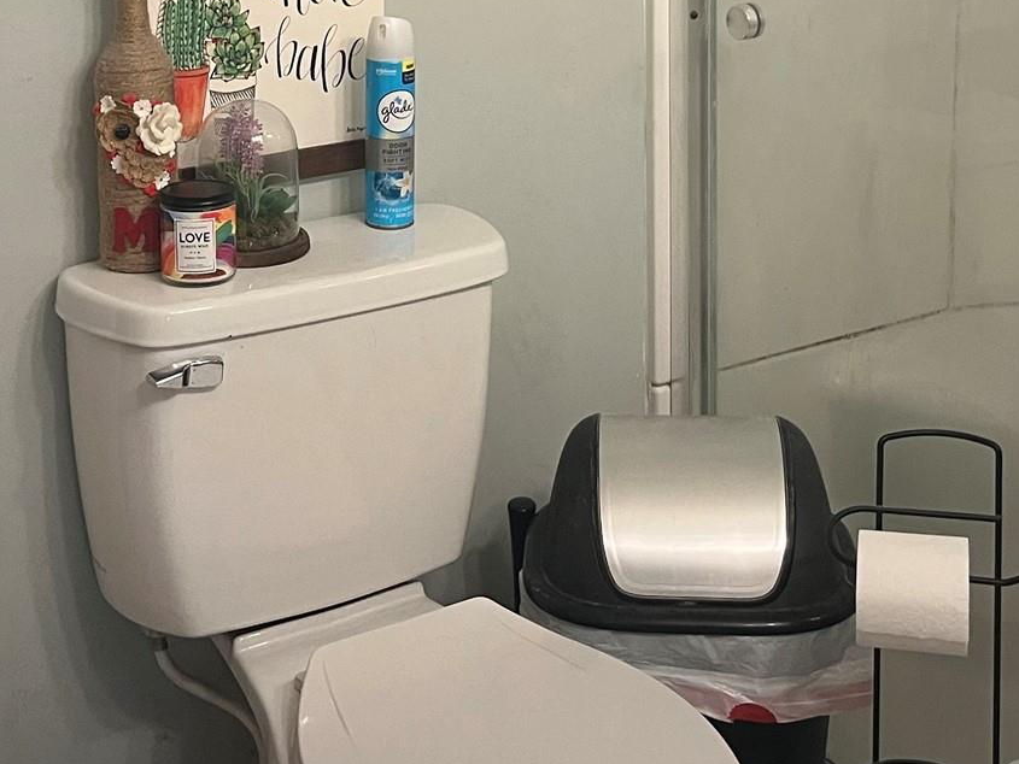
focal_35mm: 63
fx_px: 1855
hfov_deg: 30.7
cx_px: 444
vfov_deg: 22.2
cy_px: -34
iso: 200
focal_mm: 5.1
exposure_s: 1/60
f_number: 1.6
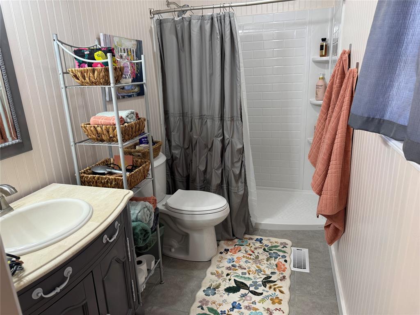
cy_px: 158
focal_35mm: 24
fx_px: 291
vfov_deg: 56.8
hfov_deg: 71.6
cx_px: 210
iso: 100
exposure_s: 1/60
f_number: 1.78
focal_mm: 6.76
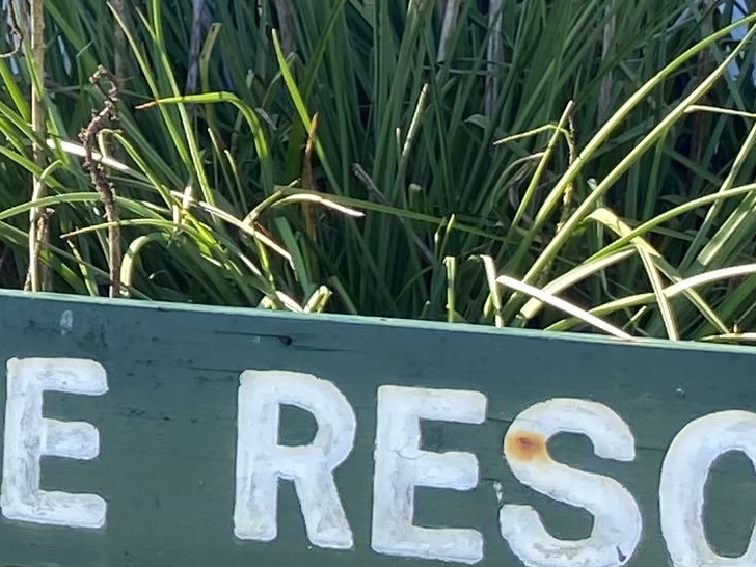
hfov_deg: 12.0
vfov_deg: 10.1
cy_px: -130
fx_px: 3145
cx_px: -825
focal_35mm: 144
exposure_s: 1/128
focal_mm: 4.25
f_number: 1.8
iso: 32
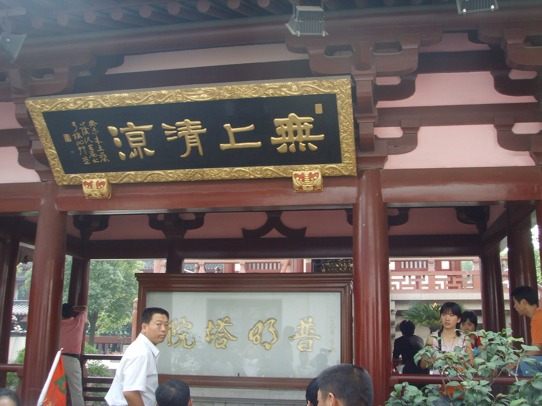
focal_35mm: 39
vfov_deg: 36.8
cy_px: 203
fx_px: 611
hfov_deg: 47.9
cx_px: 271
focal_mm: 6.6
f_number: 3.5
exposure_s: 1/90
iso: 91
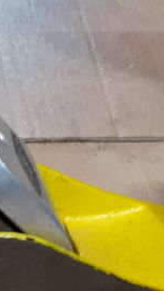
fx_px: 842
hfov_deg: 10.6
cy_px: 162
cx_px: -114
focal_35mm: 109
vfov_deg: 19.6
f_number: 1.9
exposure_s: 1/20
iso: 160
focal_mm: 3.6
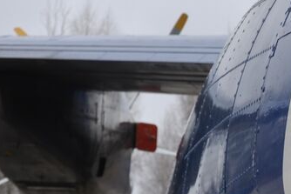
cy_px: 168
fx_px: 1439
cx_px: 396
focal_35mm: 178
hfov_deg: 11.2
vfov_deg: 7.7
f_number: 6.3
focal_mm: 31
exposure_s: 1/100
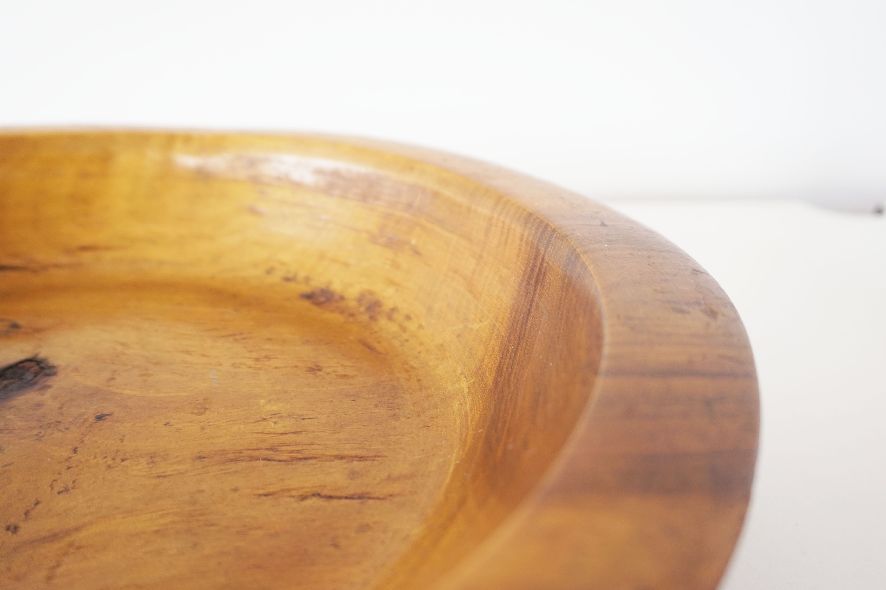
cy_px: 295
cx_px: 443
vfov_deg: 41.7
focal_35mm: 32
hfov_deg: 59.5
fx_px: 775
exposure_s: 1/60
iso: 200
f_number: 4
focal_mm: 21
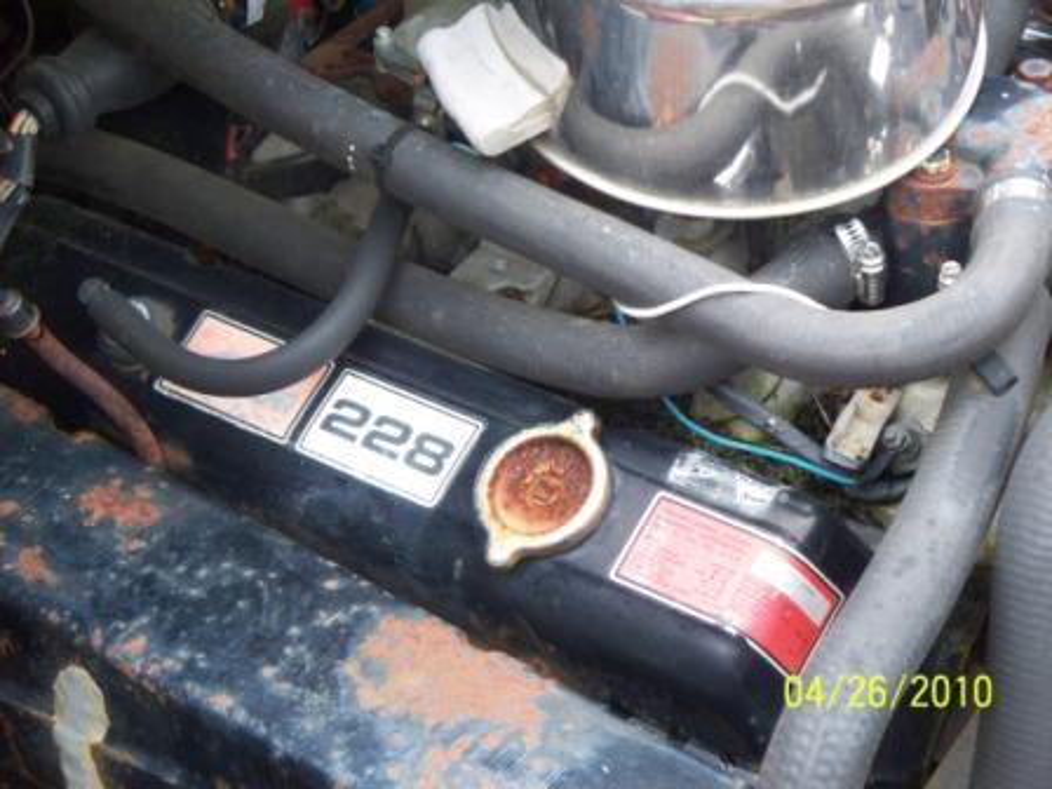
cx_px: 526
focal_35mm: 105
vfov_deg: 14.1
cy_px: 394
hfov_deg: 18.7
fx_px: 3191
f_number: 3.8
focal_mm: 22.05
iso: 200
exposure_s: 1/100
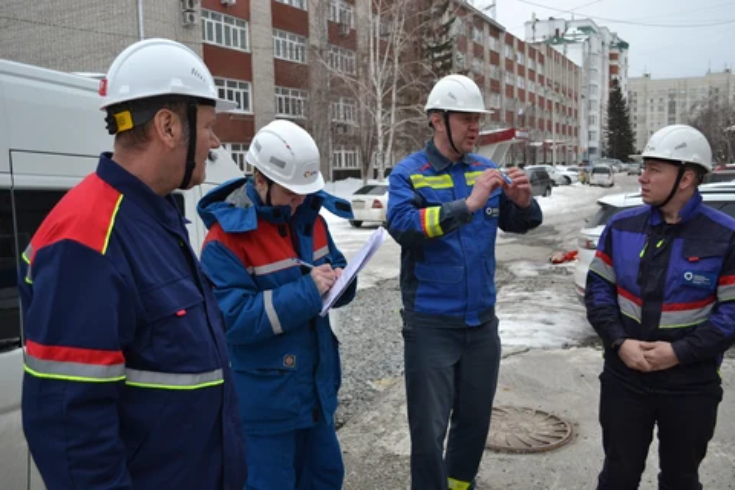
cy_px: 245
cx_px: 368
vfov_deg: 40.0
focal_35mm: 33
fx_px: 674
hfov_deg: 57.2
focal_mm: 22
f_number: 4
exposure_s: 1/800
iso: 400
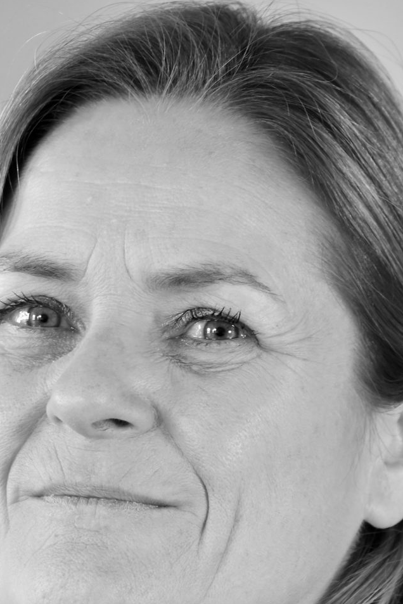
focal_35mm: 188
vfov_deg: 10.7
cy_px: 732
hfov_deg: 7.3
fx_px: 3154
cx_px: 214
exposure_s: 1/30
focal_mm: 70
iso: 400
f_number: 5
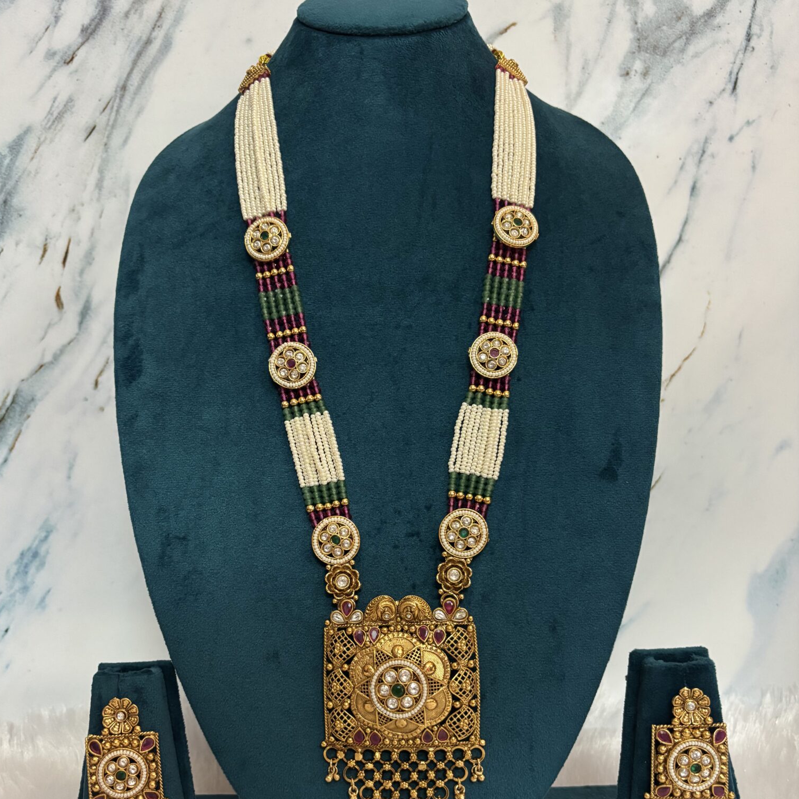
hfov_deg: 52.5
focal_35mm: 31
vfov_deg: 52.2
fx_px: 810
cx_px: 397
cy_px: 480
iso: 500
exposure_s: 1/50
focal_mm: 5.96
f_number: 1.6
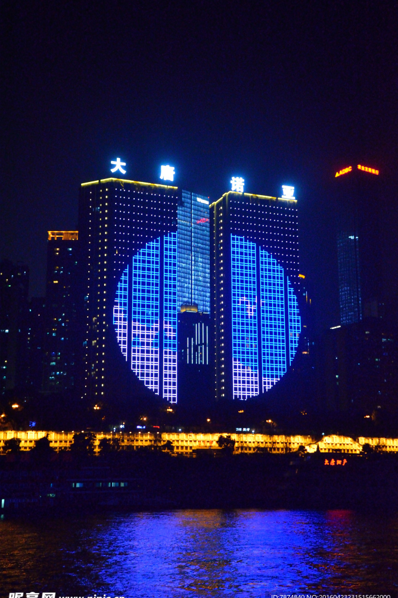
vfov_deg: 38.2
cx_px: 201
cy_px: 304
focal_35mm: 52
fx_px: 862
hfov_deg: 26.0
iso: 6400
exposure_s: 1/125
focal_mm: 34
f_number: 4.2
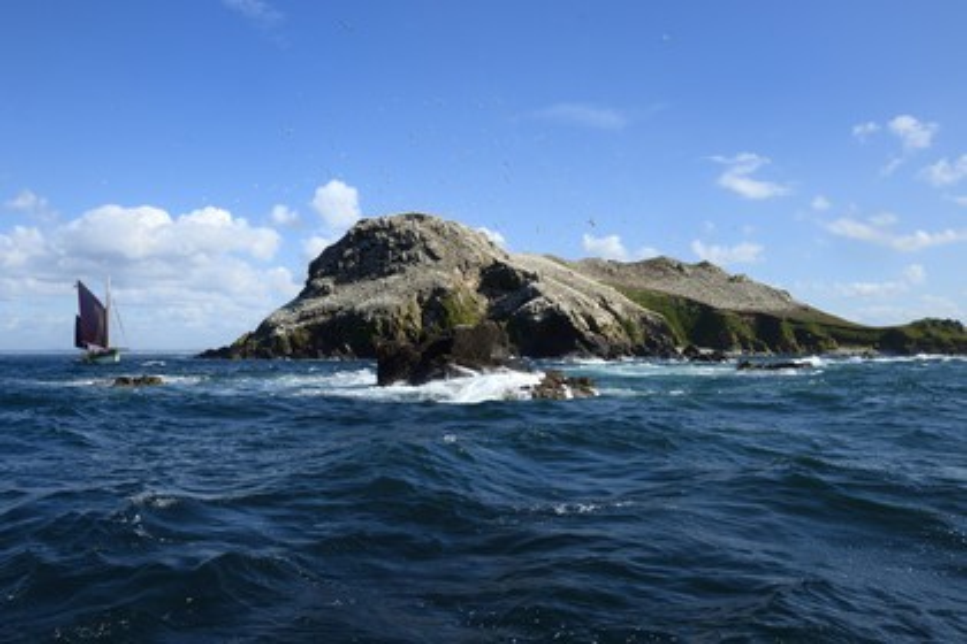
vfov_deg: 45.0
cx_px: 484
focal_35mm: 29
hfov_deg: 63.7
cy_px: 322
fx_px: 779
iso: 800
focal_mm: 29
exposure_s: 1/1600
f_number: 10
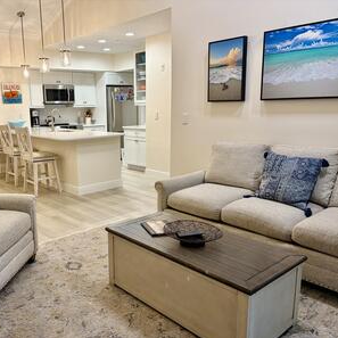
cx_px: 118
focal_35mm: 31
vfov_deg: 52.5
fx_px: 342
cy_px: 170
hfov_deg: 51.7
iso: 100
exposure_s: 1/60
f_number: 1.6
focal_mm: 5.96
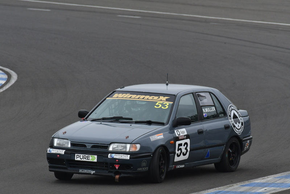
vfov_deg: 1.8
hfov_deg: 2.7
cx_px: 145
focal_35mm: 750
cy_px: 97
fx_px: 6044
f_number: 10
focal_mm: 500
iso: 640
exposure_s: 1/640
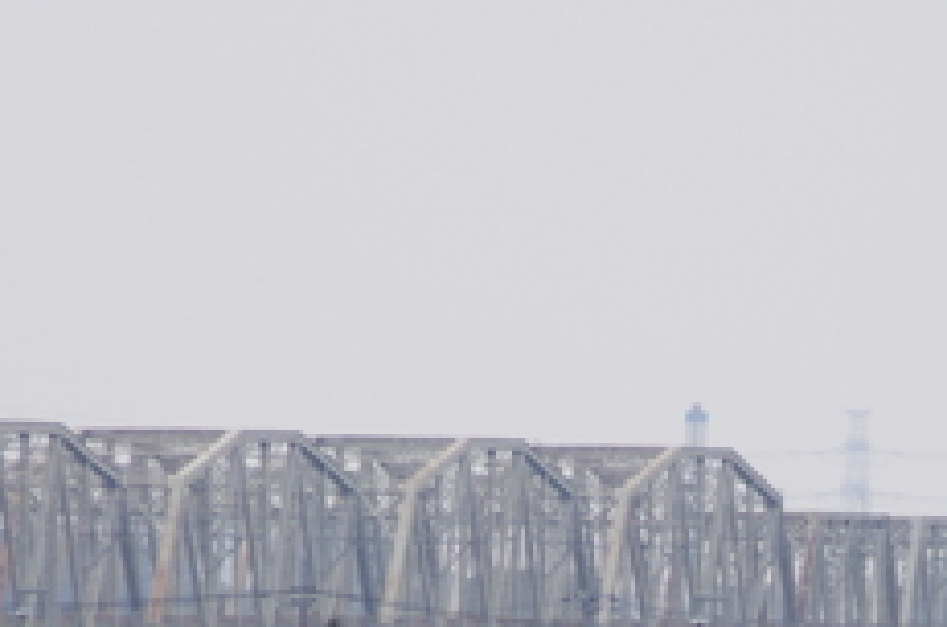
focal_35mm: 1264
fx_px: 33181
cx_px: 742
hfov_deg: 1.6
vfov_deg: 1.1
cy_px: 824
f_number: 4.5
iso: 200
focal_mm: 190
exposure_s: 1/800
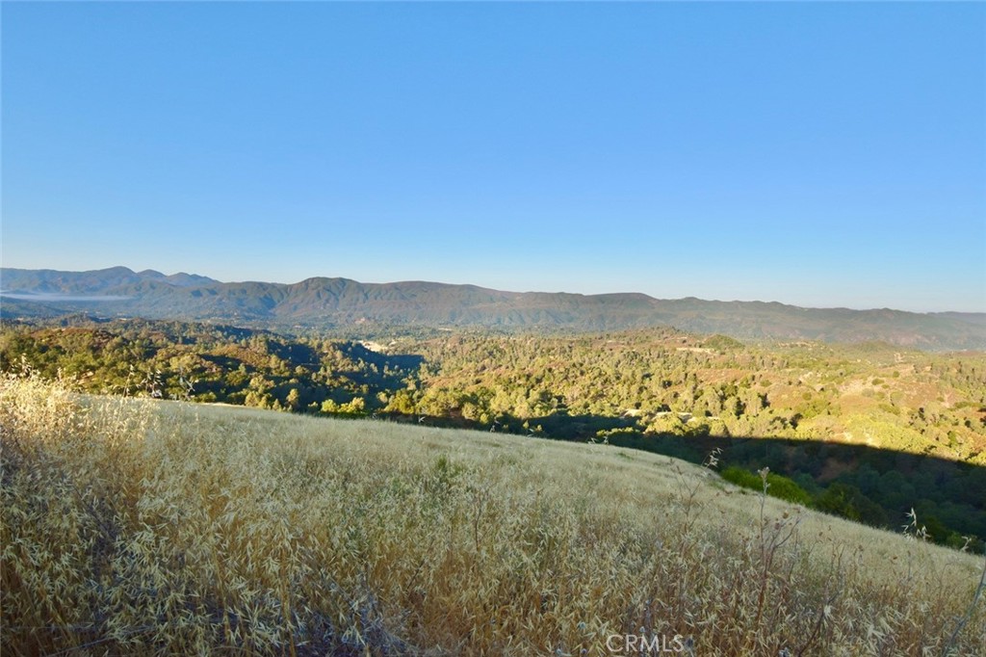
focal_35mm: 18
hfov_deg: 90.0
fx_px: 493
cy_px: 328
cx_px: 493
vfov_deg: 67.3
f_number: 10
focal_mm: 12
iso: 400
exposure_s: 1/320
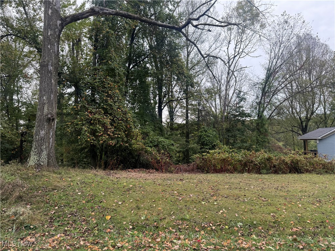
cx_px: 168
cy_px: 126
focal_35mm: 24
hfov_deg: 71.6
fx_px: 232
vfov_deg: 56.8
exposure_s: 1/130
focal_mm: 6.76
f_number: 1.78
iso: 80
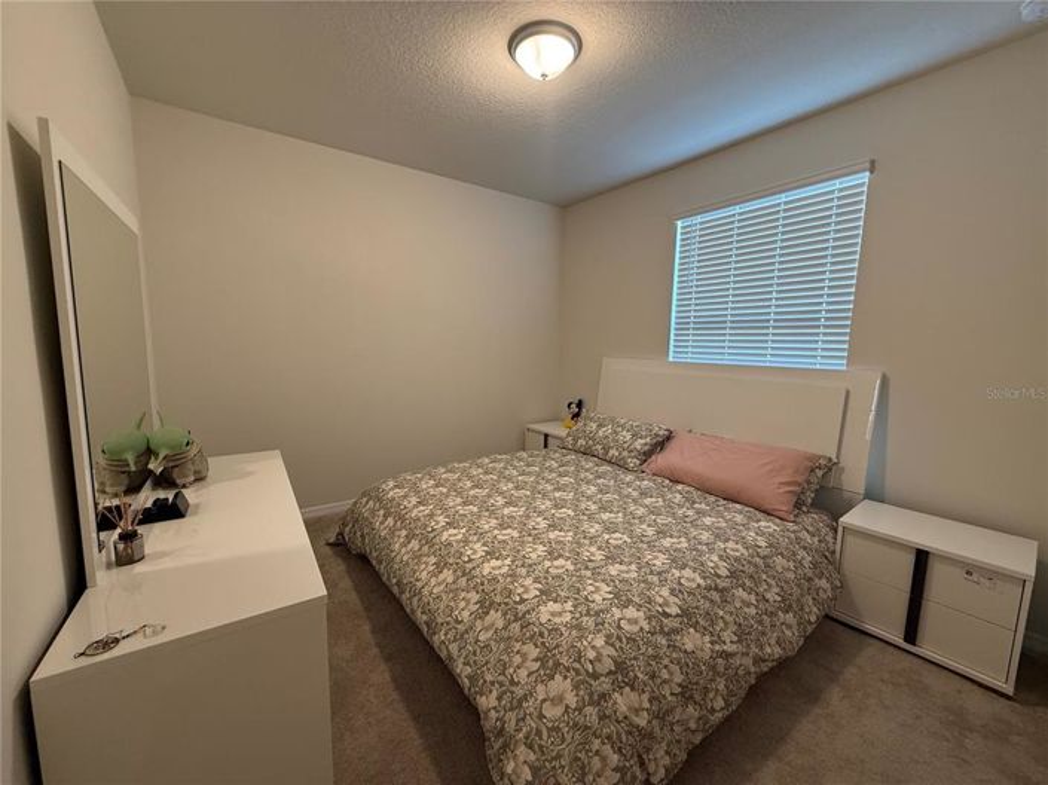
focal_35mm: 14
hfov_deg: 102.1
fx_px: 424
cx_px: 524
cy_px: 392
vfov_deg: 85.6
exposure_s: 1/60
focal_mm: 2.22
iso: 200
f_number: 2.2
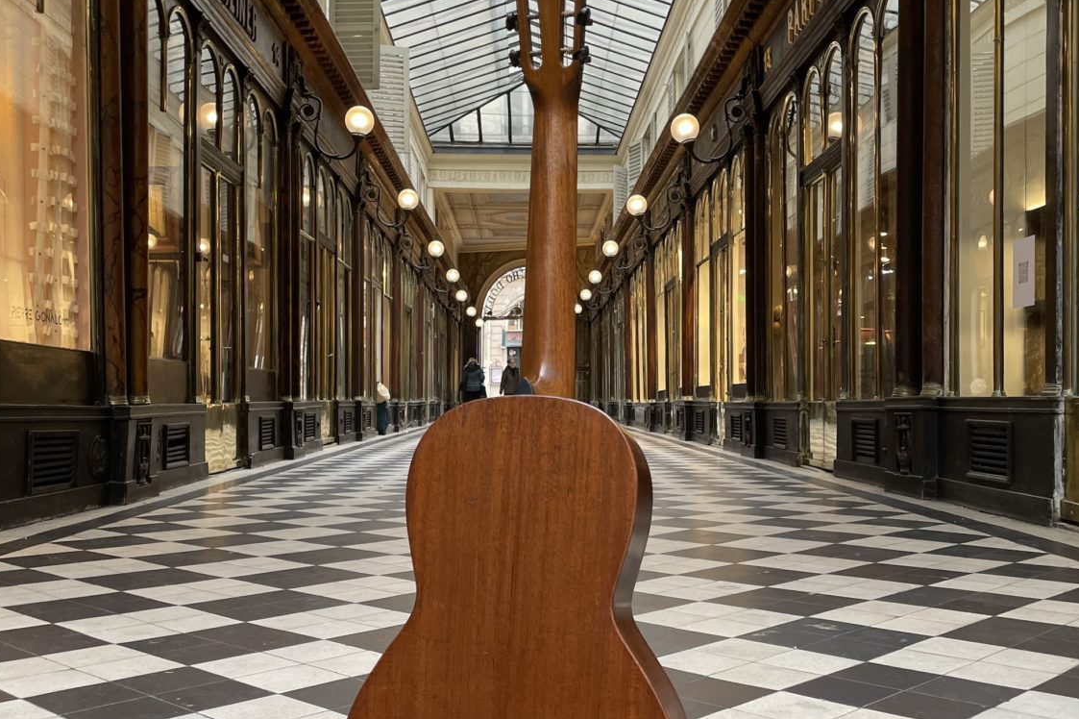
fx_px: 1109
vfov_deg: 35.8
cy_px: 420
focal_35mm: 37
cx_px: 547
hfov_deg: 51.9
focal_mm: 4.2
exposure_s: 1/100
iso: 125
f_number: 1.6
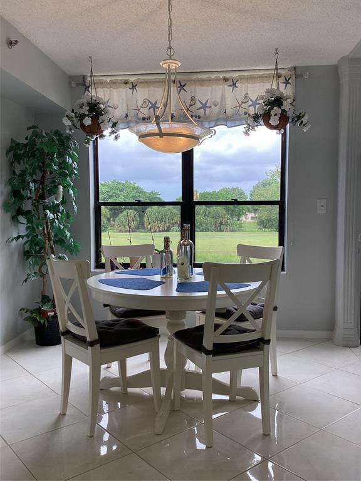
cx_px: 180
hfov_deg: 45.4
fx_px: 431
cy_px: 240
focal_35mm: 31
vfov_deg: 58.4
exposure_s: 1/100
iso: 40
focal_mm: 3.3
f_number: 2.4
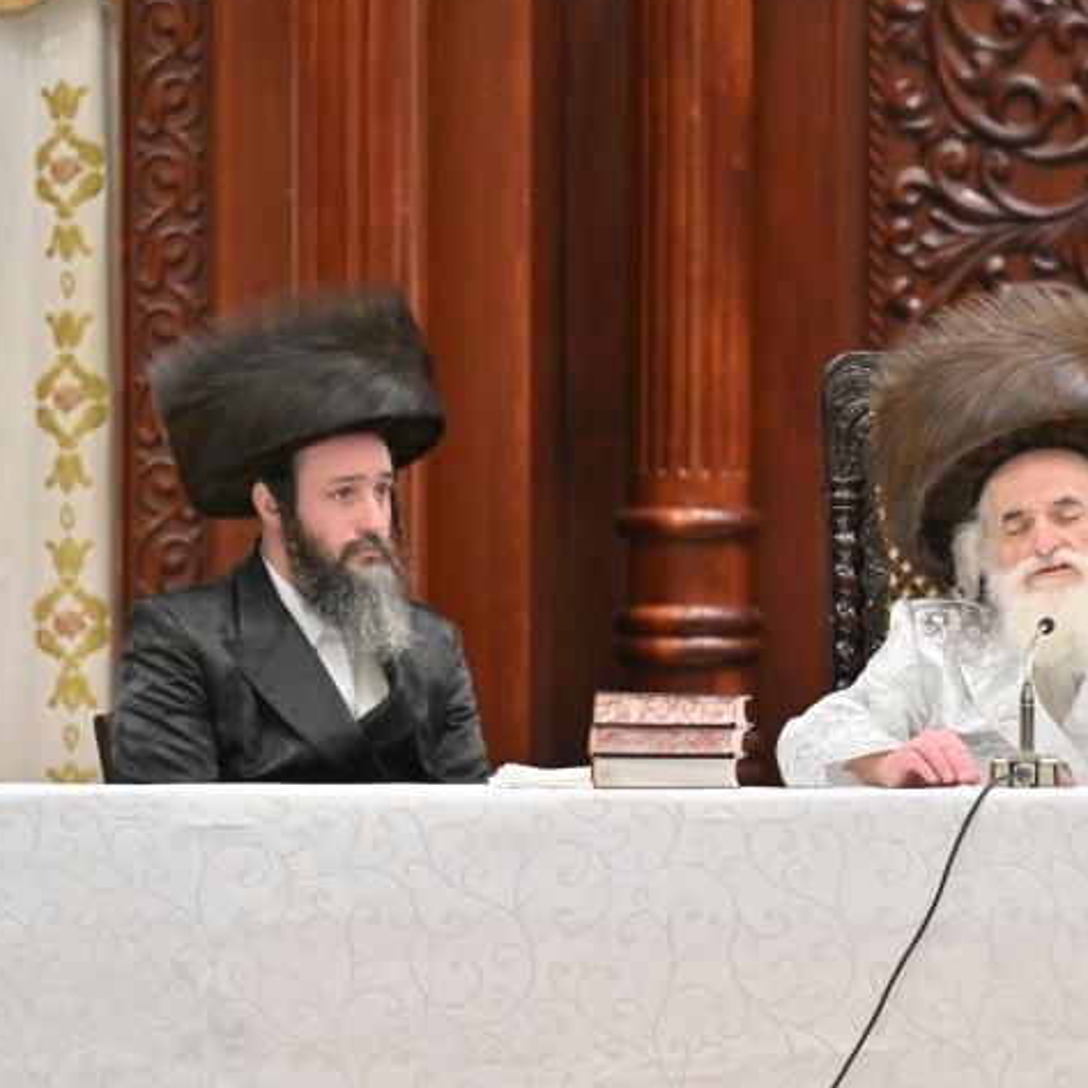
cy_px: 532
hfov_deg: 4.8
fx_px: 13086
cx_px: 1017
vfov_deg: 4.8
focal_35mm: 368
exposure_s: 1/320
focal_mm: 200
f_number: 2.8
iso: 250
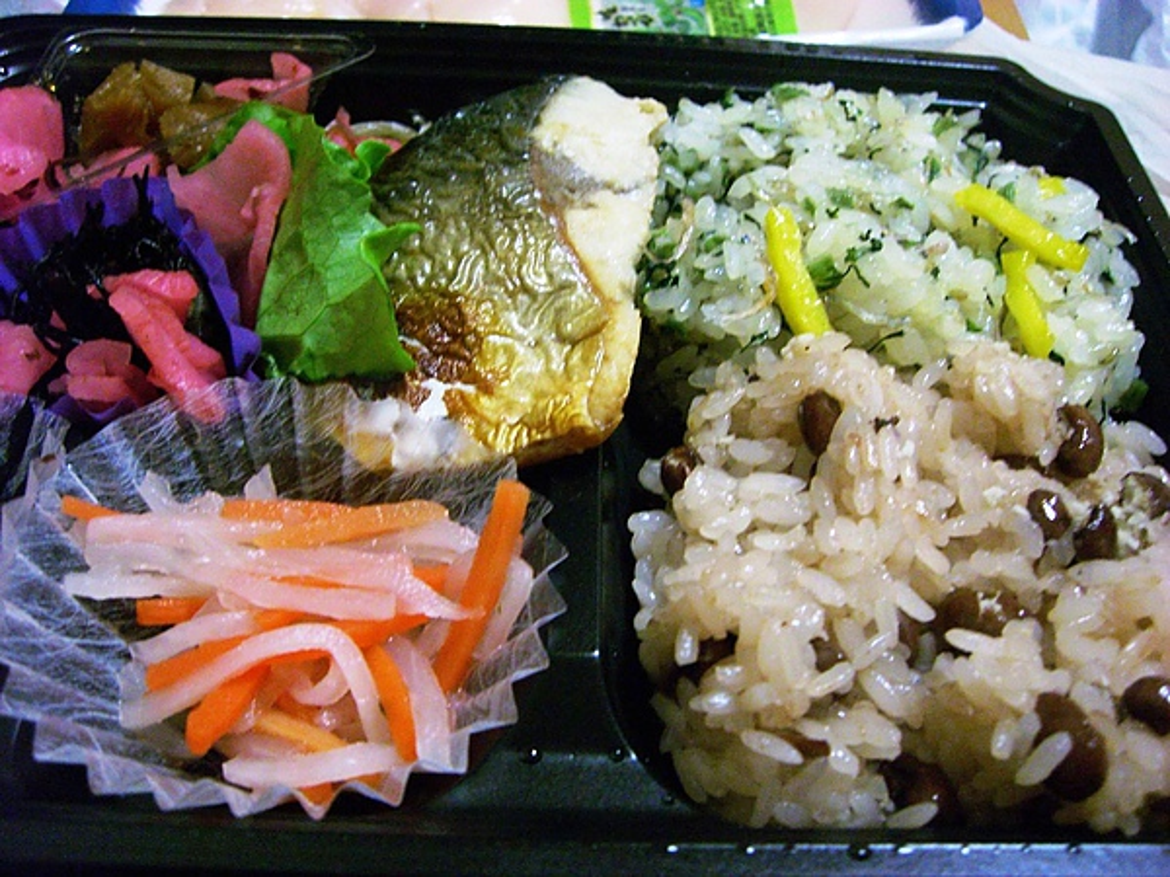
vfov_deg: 37.7
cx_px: 585
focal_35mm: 38
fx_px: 1284
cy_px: 438
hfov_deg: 49.0
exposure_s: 1/50
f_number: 2.7
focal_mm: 6.2
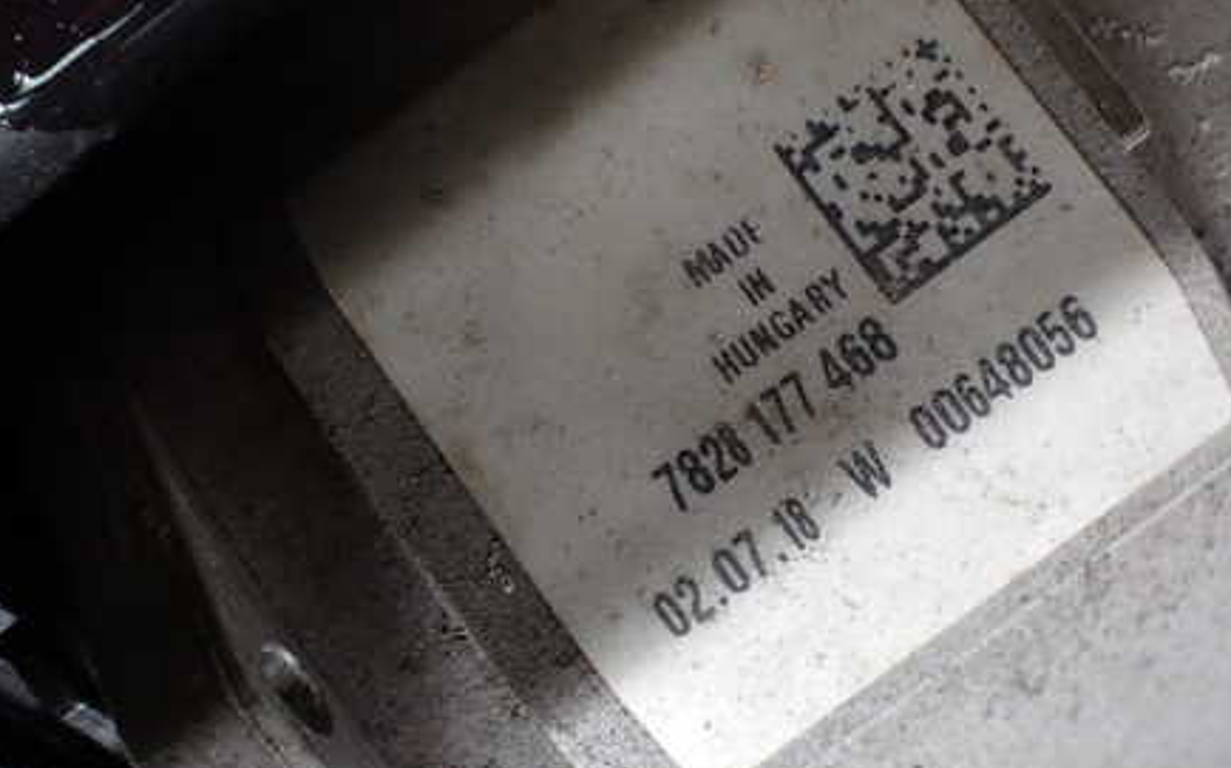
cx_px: 658
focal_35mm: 44
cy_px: 405
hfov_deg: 45.3
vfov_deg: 29.2
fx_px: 1476
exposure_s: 1/125
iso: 125
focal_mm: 5.4
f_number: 2.3
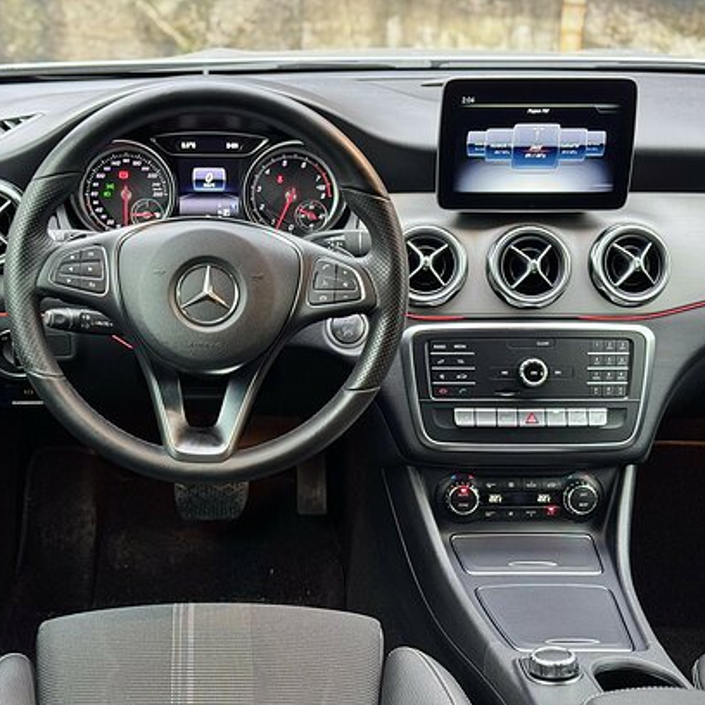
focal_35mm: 57
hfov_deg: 29.9
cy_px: 352
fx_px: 1313
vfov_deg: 30.0
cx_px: 261
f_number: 1.78
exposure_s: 1/50
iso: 200
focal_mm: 6.76
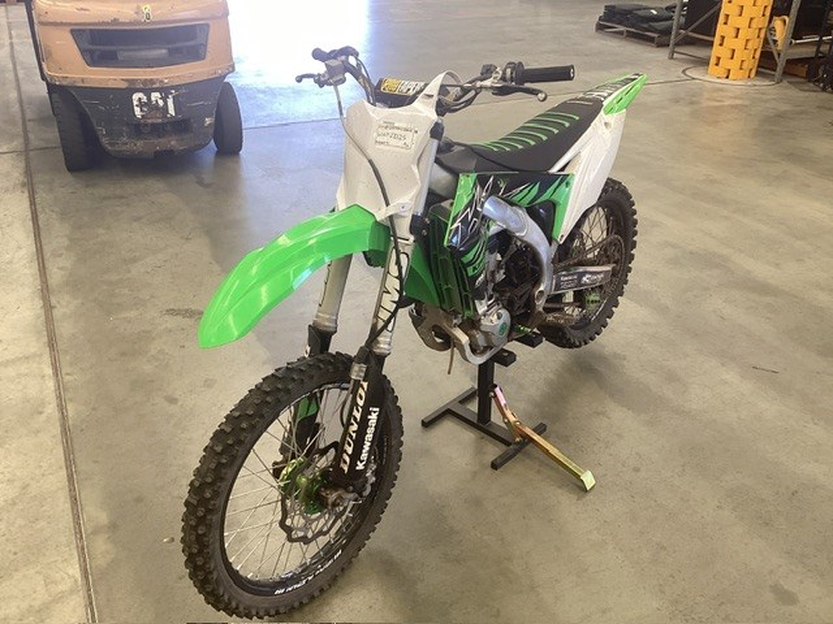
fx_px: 746
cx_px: 416
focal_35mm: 31
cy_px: 312
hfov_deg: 58.4
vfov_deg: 45.4
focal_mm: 3.3
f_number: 2.4
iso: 50
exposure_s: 1/60
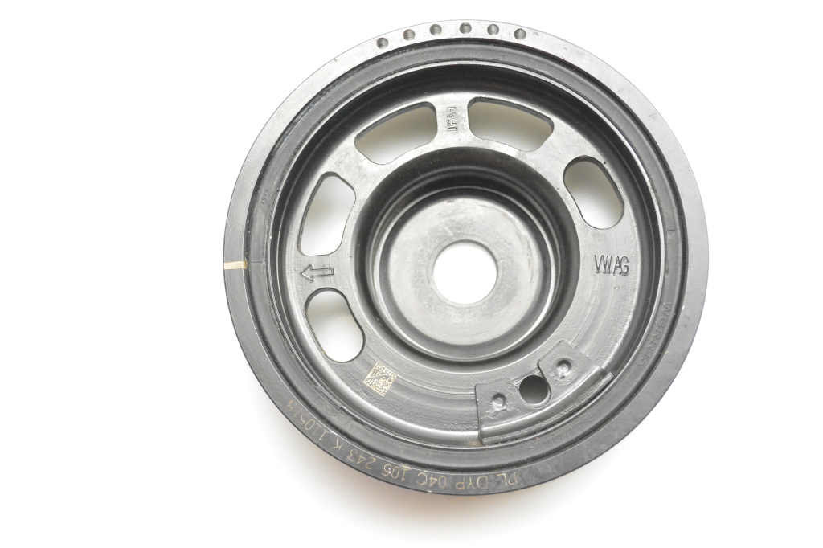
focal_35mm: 52
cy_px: 274
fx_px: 1200
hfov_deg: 37.9
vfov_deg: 25.7
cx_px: 412
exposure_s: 1/400
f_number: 6.3
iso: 6400
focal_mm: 35
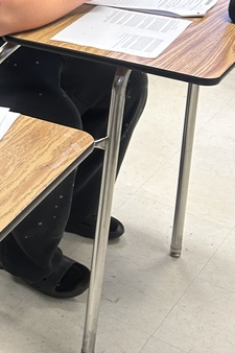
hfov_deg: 15.4
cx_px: -116
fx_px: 804
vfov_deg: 24.5
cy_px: 90
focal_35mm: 82
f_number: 1.5
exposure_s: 1/60
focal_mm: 5.7
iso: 64
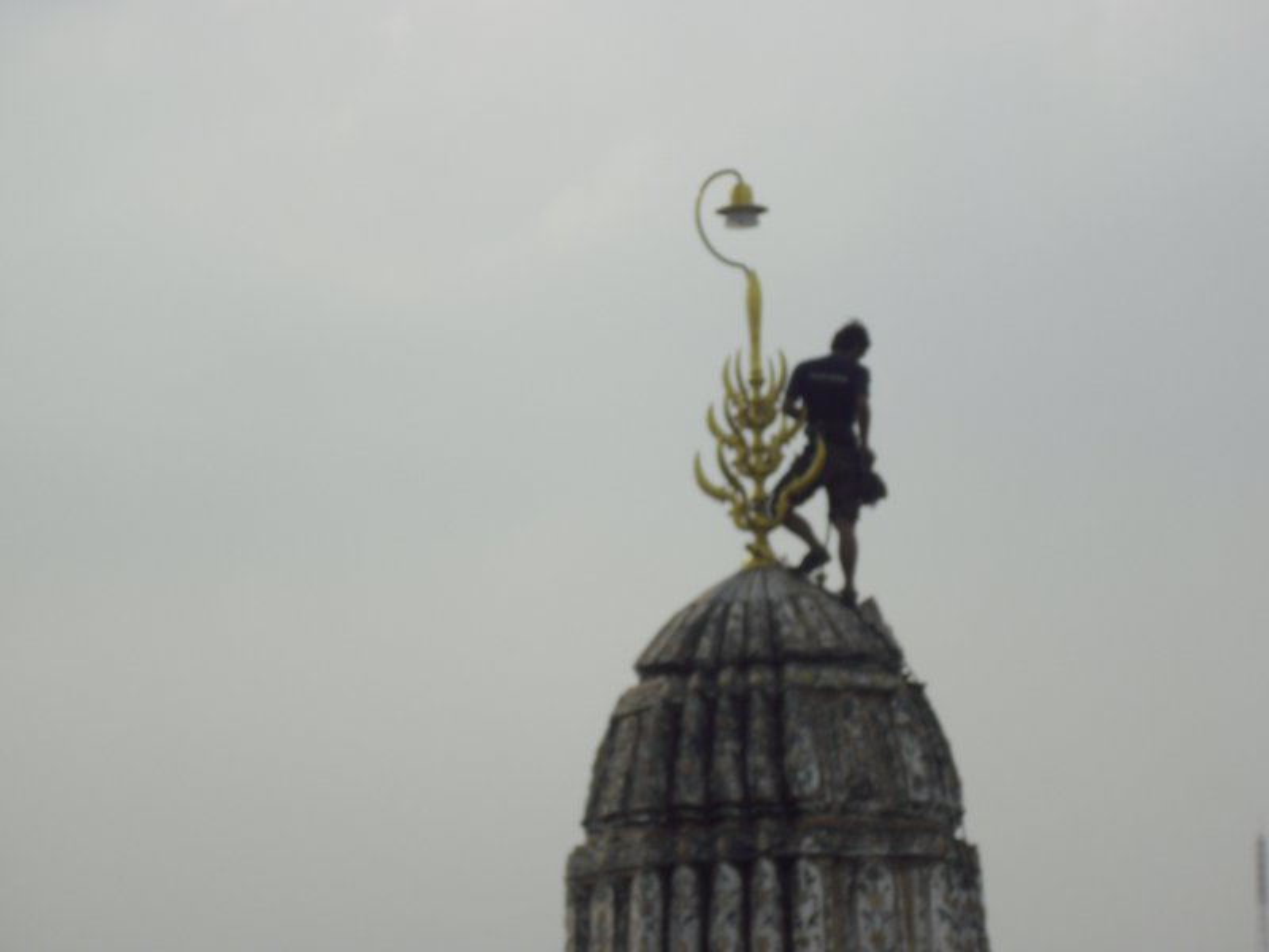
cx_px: 634
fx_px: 4143
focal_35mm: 113
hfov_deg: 17.4
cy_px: 476
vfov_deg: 13.1
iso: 100
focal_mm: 18.6
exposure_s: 1/80
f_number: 14.7
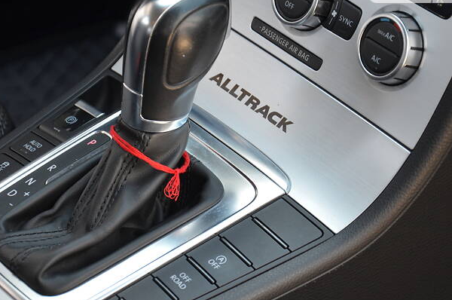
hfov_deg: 12.9
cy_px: 161
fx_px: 2006
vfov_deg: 8.5
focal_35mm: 160
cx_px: 187
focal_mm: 80
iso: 400
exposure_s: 1/100
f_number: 5.3
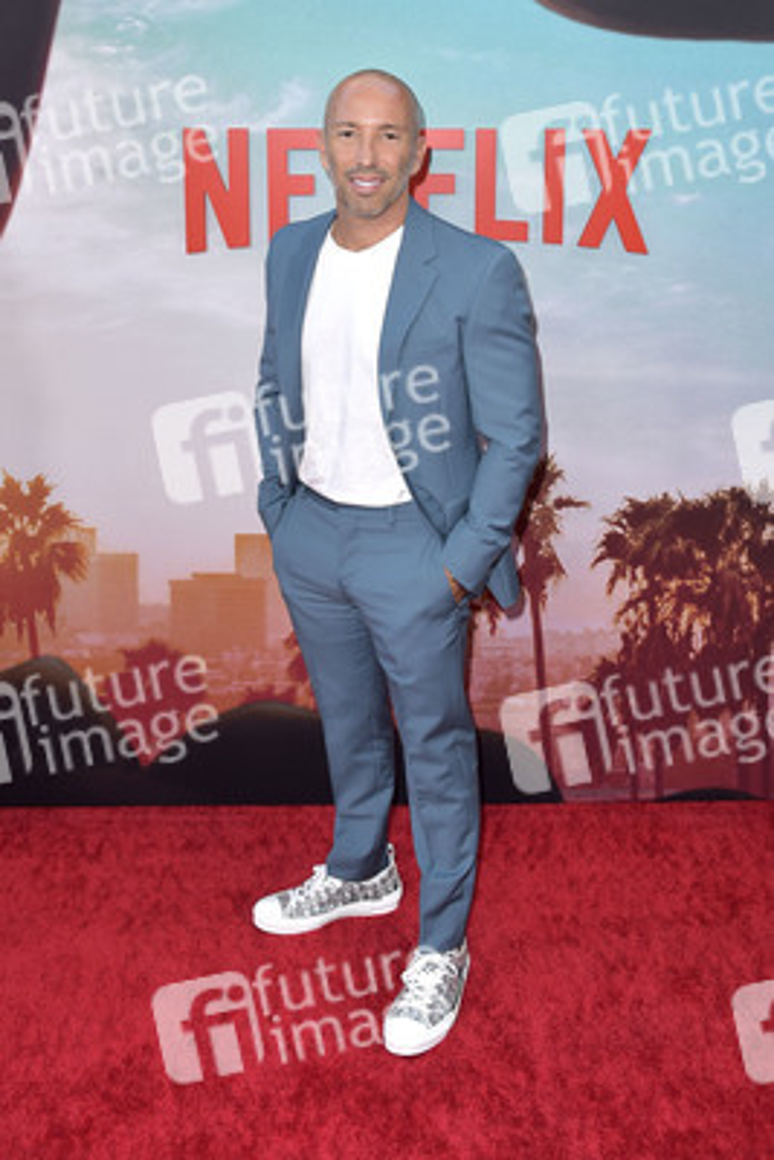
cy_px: 580
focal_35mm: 32
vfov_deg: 58.7
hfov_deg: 41.1
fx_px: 1031
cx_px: 387
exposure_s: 1/250
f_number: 5.6
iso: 500
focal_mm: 32
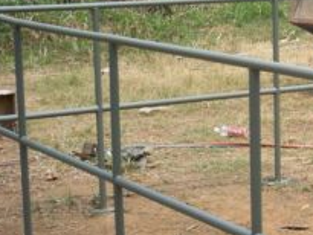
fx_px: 1158
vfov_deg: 11.6
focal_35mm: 128
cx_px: 490
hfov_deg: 14.2
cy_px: 65
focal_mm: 6.3
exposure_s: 1/400
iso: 80
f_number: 4.7
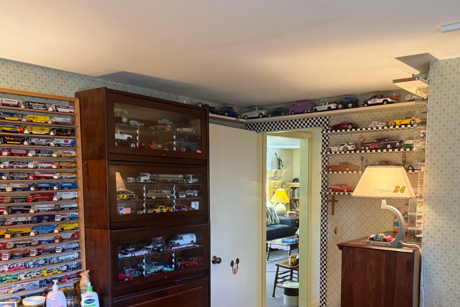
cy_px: 216
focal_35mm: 34
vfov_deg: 38.2
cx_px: 263
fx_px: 434
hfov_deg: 55.6
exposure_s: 1/60
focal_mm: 6.76
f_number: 1.78
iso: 640
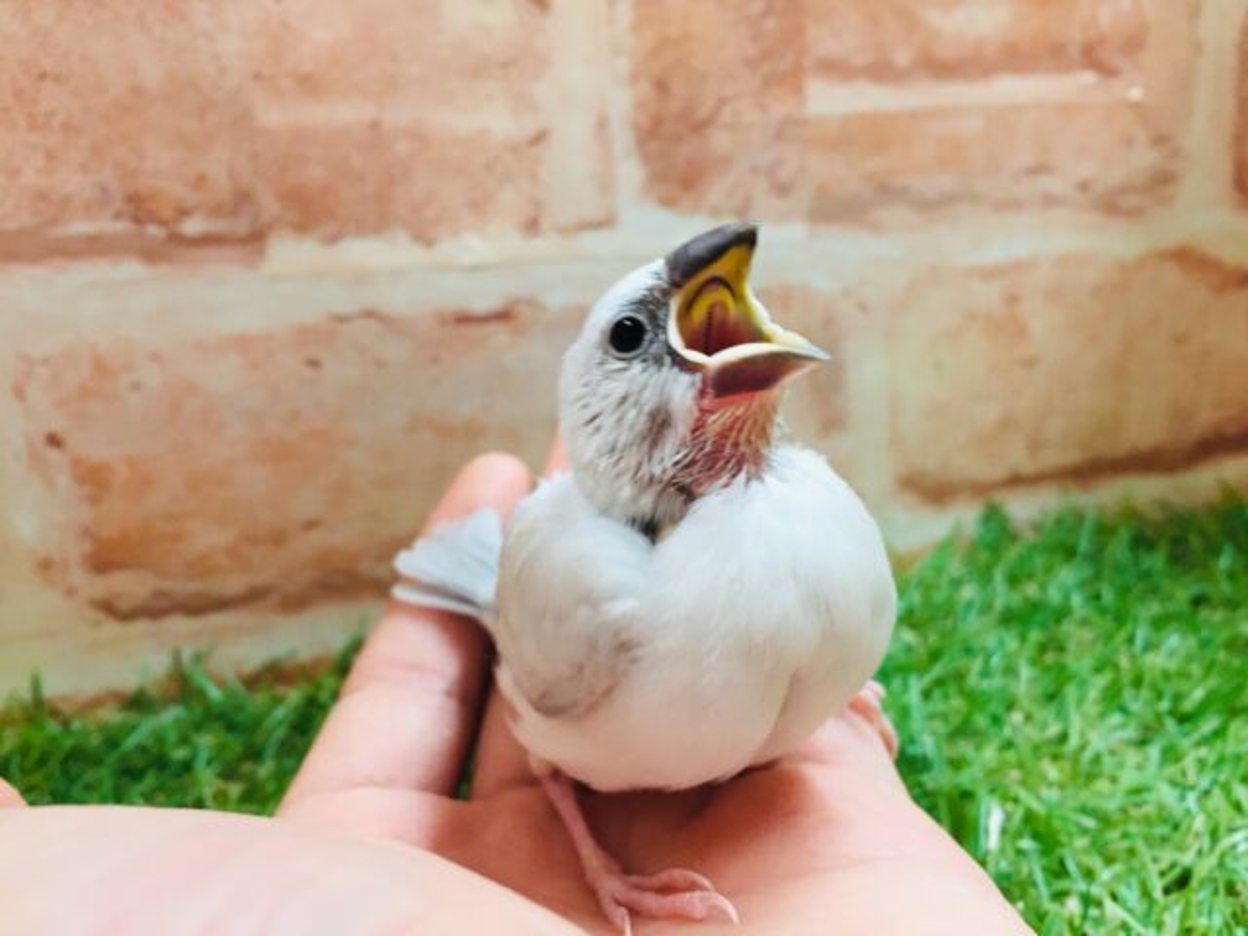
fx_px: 1046
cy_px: 468
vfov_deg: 48.2
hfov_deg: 61.7
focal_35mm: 29
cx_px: 624
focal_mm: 4.15
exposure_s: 1/30
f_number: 2.2
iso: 80
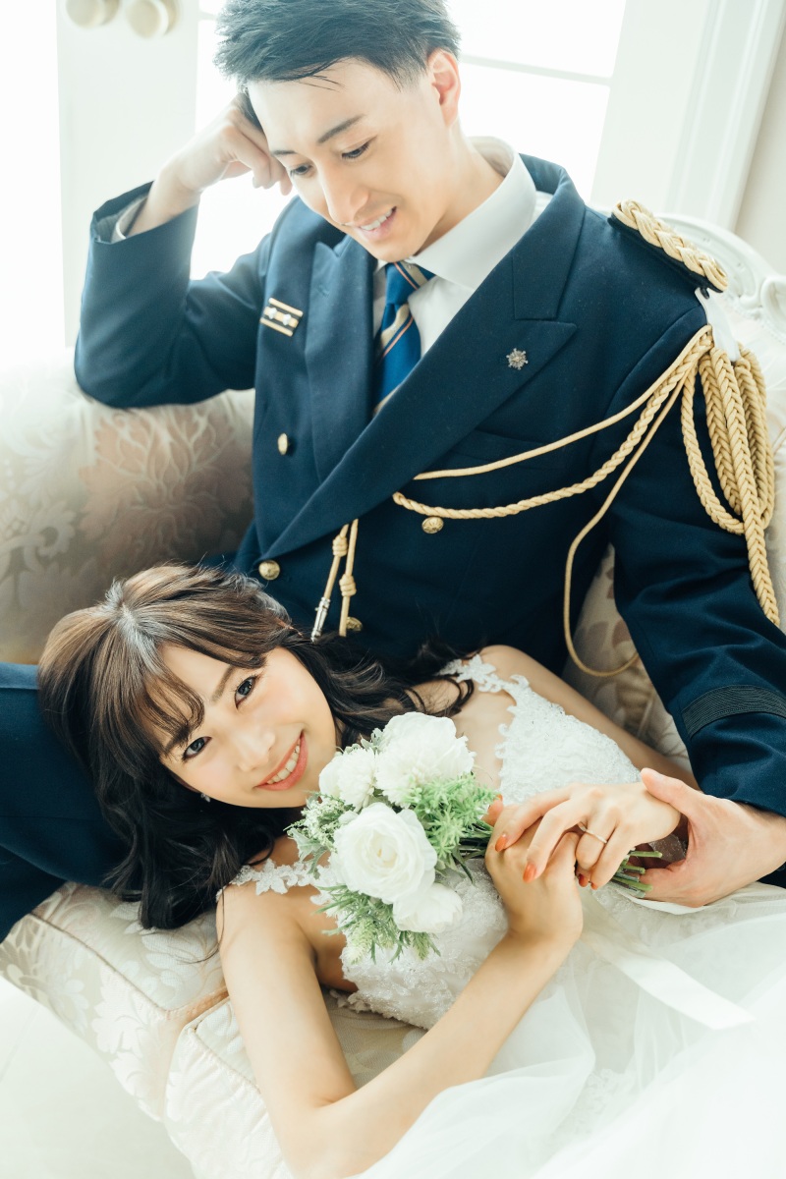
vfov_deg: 44.5
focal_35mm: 44
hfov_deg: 30.5
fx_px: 1441
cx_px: 393
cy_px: 590
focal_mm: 44
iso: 1250
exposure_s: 1/50
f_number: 2.8
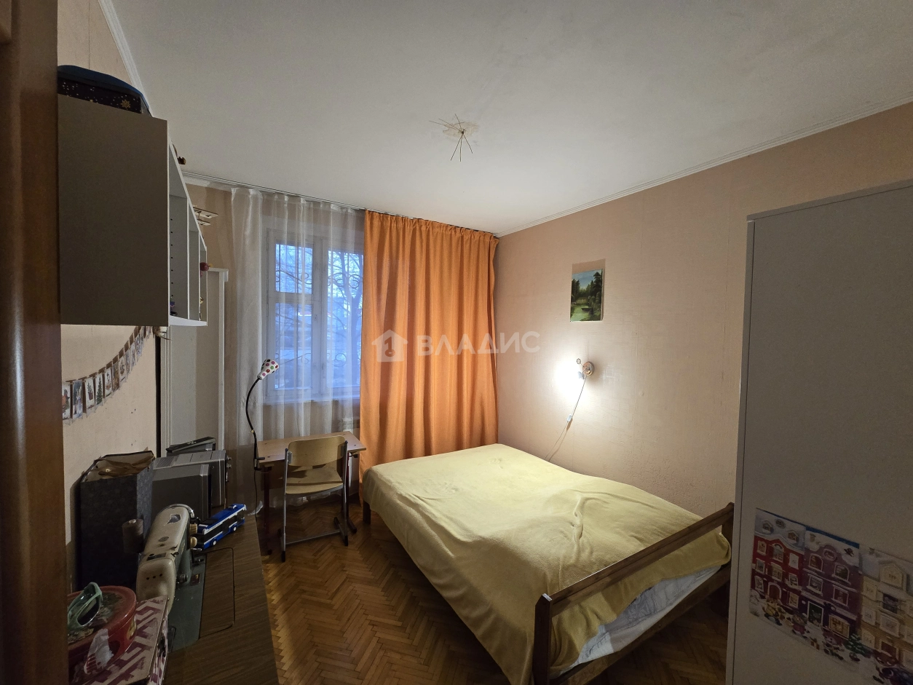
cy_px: 342
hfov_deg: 106.2
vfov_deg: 89.9
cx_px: 456
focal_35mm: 13
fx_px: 343
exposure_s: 1/50
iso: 400
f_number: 2.2
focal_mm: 2.2
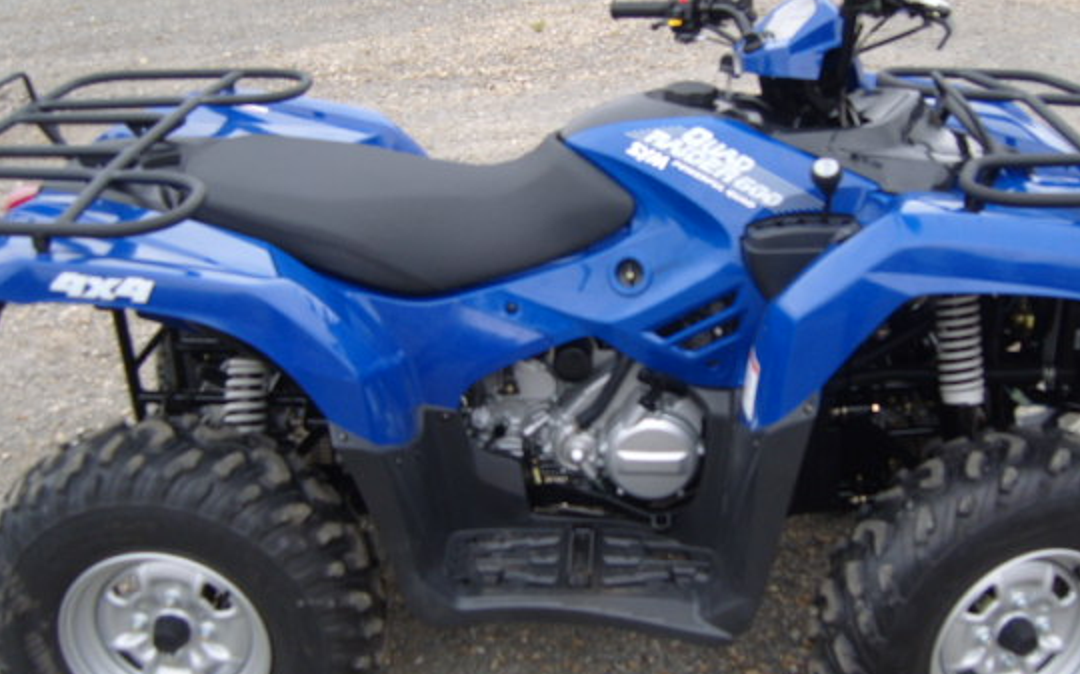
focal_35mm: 44
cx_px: 604
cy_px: 352
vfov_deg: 29.2
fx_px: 1295
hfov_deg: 45.2
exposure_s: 1/350
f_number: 2.8
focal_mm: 7.4
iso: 80
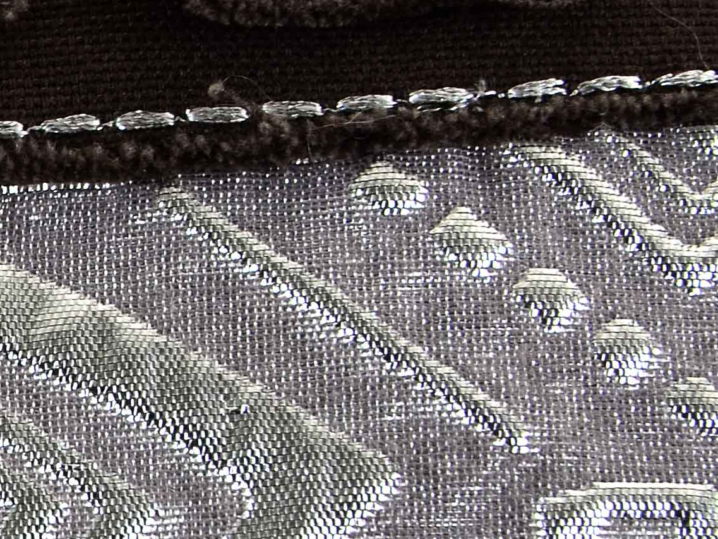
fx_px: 6472
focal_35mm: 312
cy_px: 381
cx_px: -630
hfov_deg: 6.2
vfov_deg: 4.8
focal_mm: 50
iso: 200
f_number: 13
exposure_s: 1/125
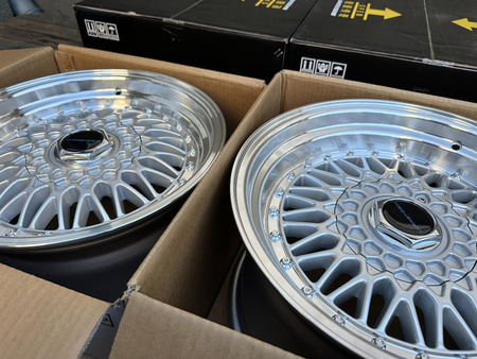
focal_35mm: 24
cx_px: 238
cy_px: 180
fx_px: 331
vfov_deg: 56.9
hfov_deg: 71.6
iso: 80
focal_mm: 6.86
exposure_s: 1/264
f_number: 1.78
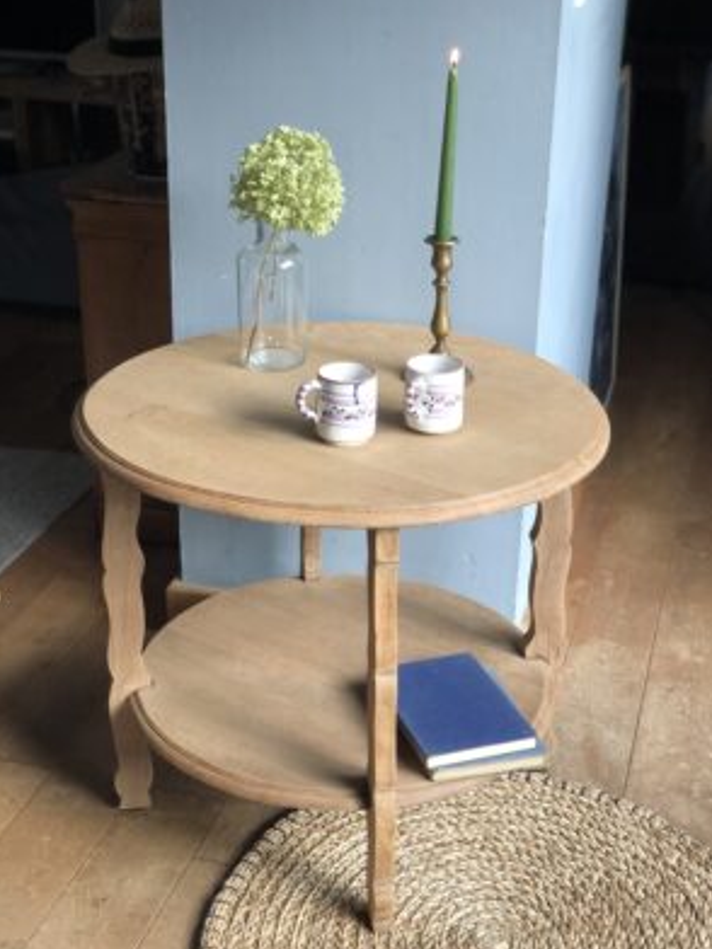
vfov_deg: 36.2
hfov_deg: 27.5
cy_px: 472
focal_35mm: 53
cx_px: 356
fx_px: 1454
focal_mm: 6
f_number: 2.4
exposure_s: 1/60
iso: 64
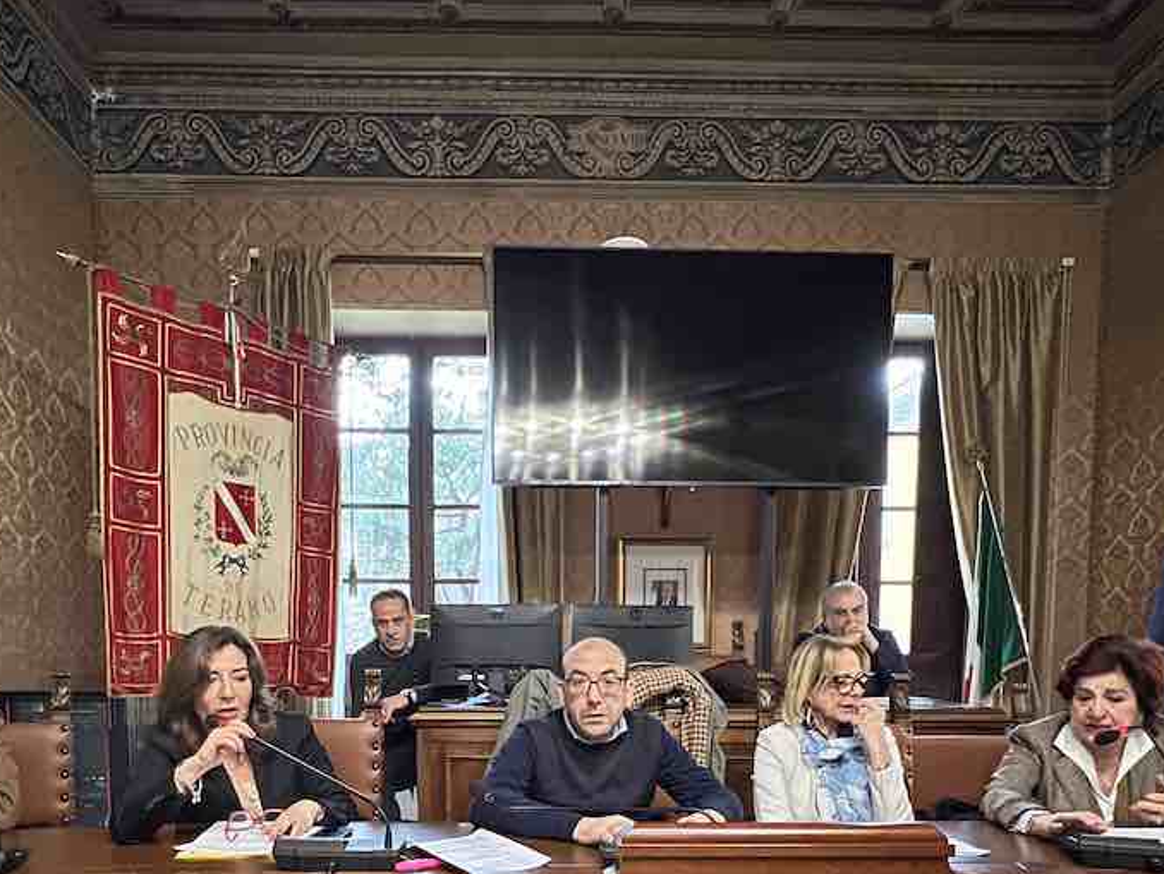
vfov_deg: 54.8
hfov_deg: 73.8
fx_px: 774
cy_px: 701
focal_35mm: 23
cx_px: 537
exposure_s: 1/50
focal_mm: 1.57
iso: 800
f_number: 1.8
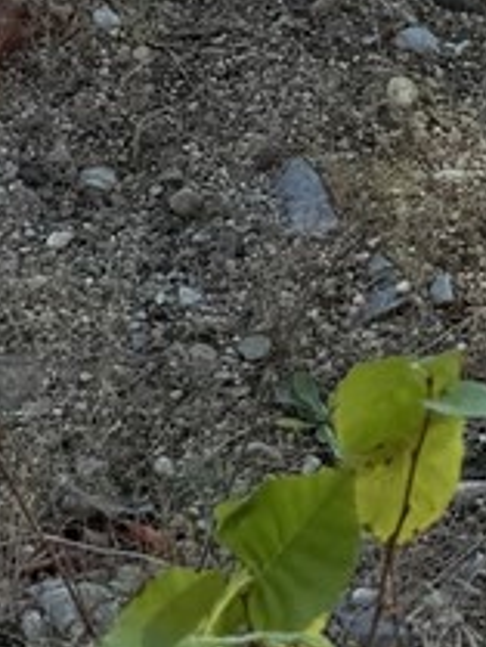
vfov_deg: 10.0
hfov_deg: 8.4
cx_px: 170
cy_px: -833
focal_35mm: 176
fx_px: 3291
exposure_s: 1/1337
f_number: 1.78
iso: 100
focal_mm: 6.76
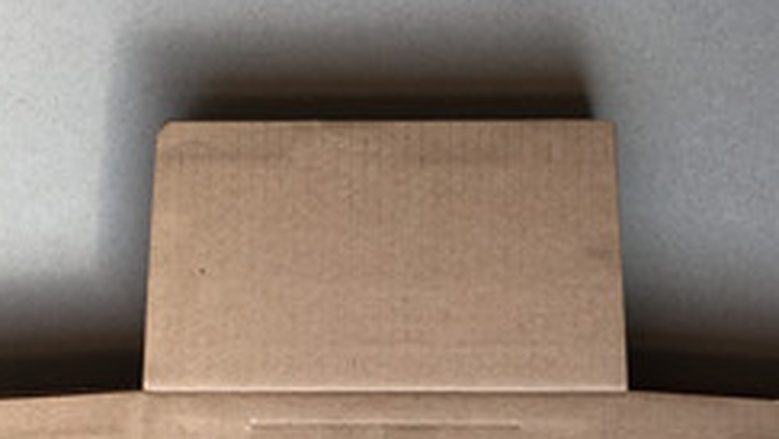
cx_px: 426
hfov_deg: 32.3
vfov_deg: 17.4
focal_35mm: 65
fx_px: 1343
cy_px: 569
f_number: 2.2
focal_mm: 4.15
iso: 32
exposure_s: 1/100
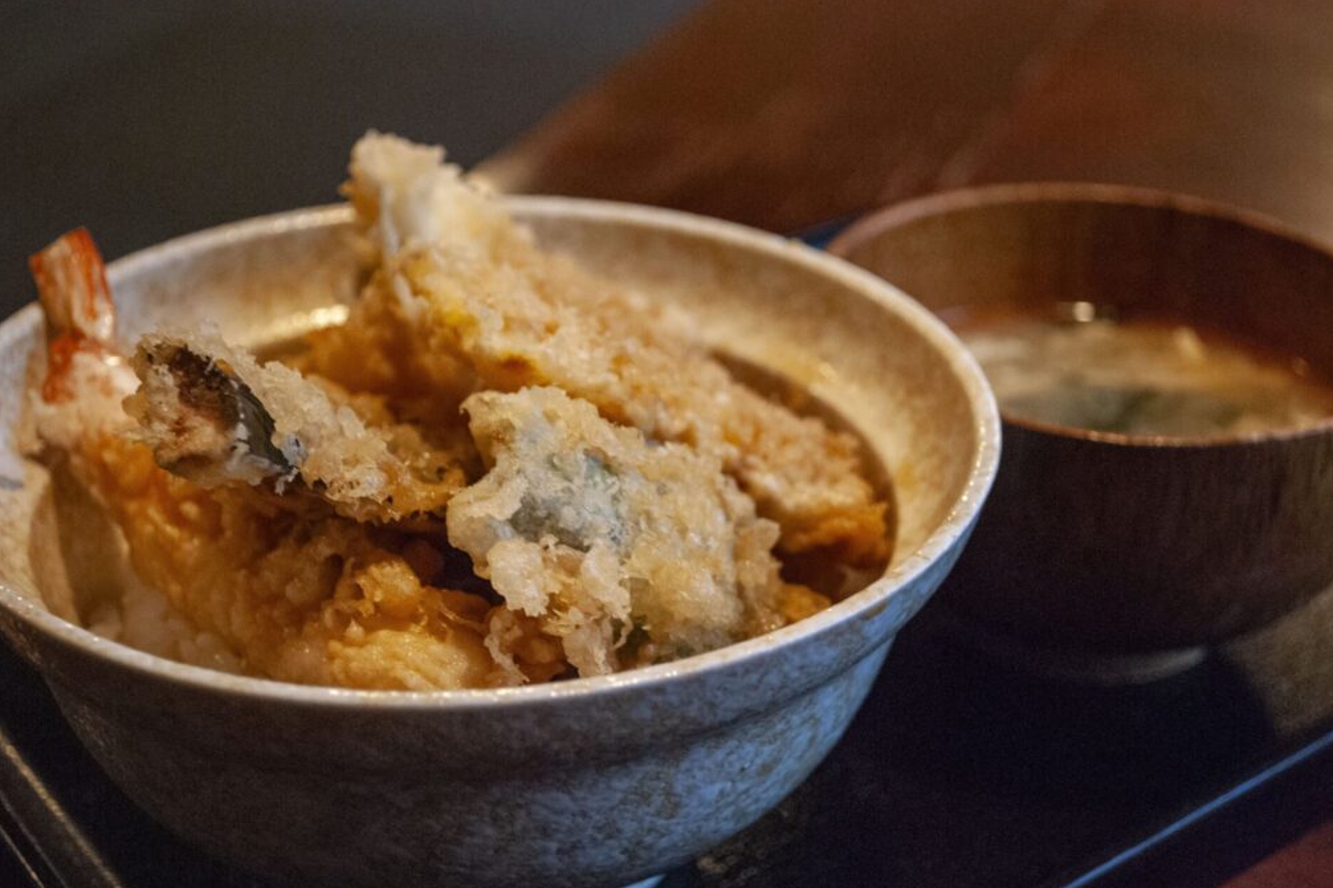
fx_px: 1981
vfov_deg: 25.3
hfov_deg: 37.2
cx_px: 659
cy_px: 450
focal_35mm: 54
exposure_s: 1/25
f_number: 5.3
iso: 1600
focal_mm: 35
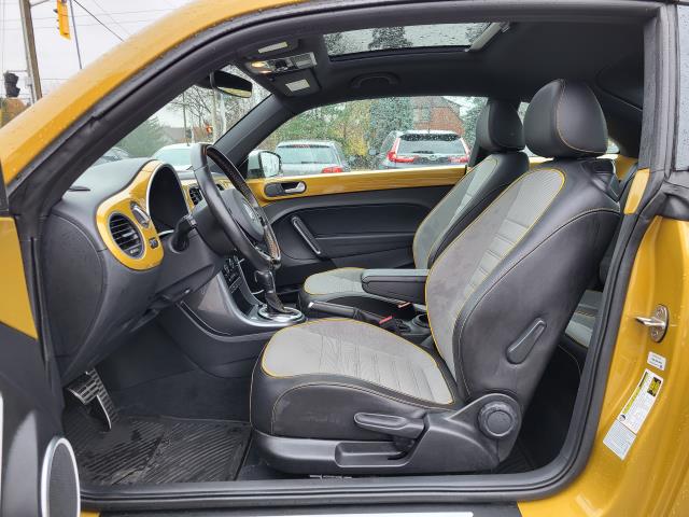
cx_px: 344
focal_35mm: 26
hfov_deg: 67.3
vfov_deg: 53.1
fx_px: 518
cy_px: 258
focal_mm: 5.4
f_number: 1.8
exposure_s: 1/120
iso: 80
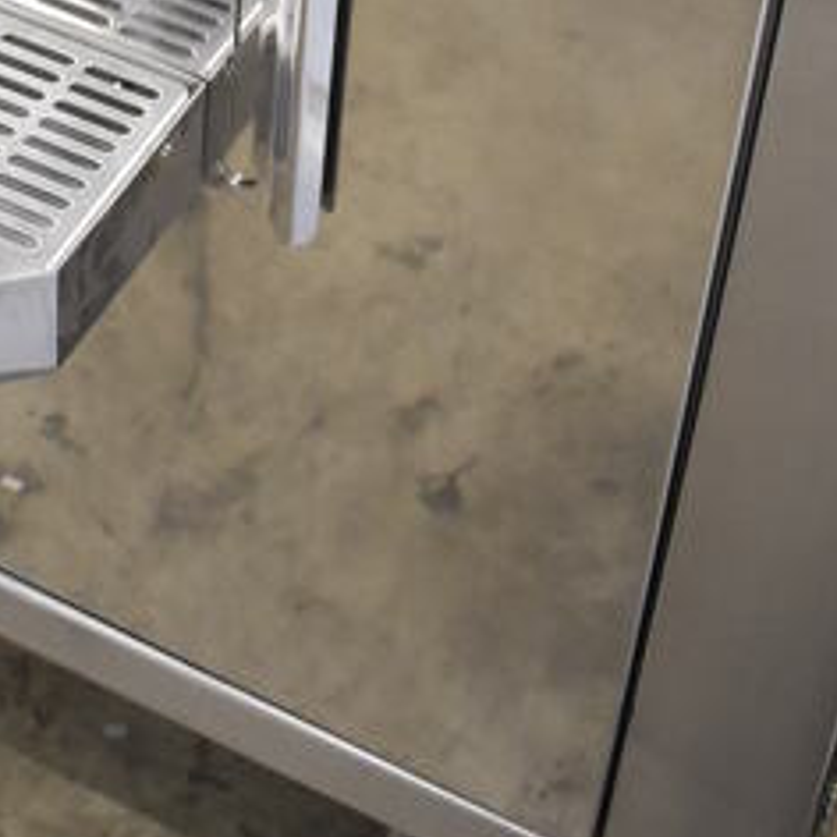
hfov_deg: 19.3
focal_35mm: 89
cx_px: 135
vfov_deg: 17.4
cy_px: -438
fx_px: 2435
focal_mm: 18
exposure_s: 1/125
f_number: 3.5
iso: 1800
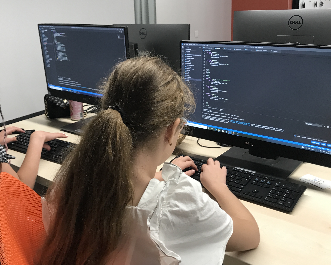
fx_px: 353
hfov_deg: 50.3
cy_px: 112
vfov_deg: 41.0
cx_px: 157
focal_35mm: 36
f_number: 1.8
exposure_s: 1/20
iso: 40
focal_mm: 3.99
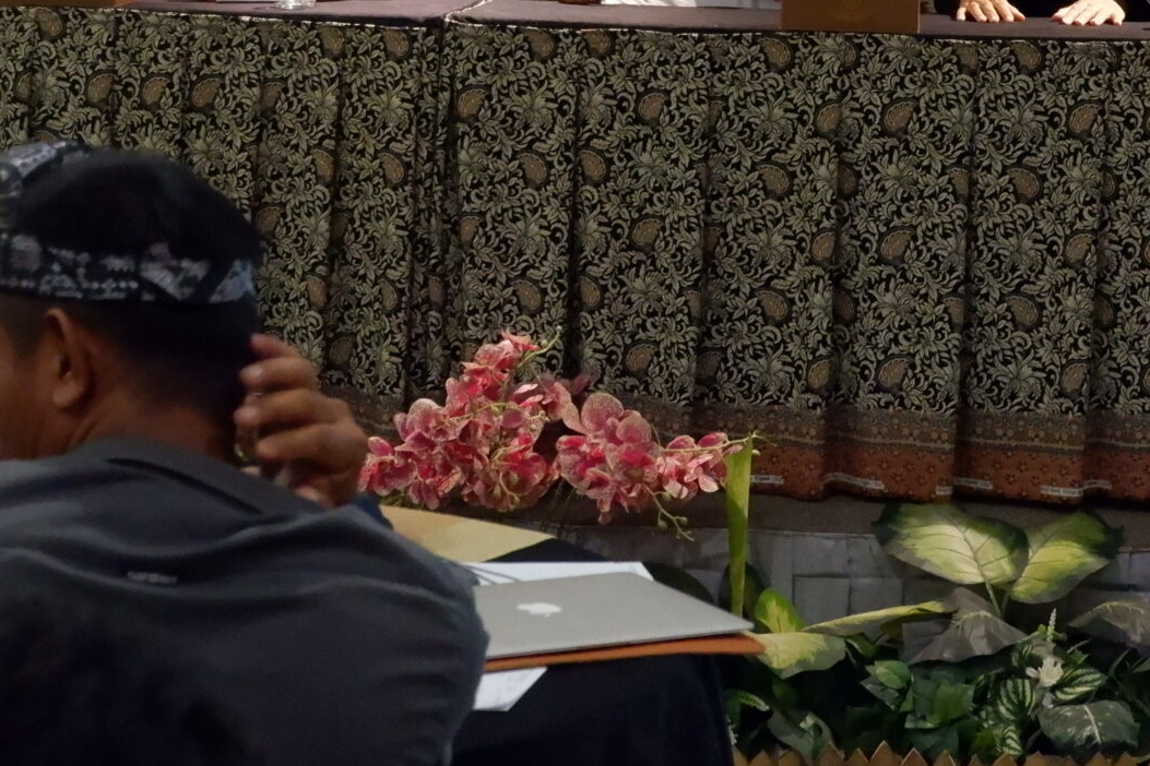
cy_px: -44
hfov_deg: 16.5
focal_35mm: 124
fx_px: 3961
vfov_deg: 10.9
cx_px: 556
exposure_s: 1/110
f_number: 5
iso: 6400
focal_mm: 34.3
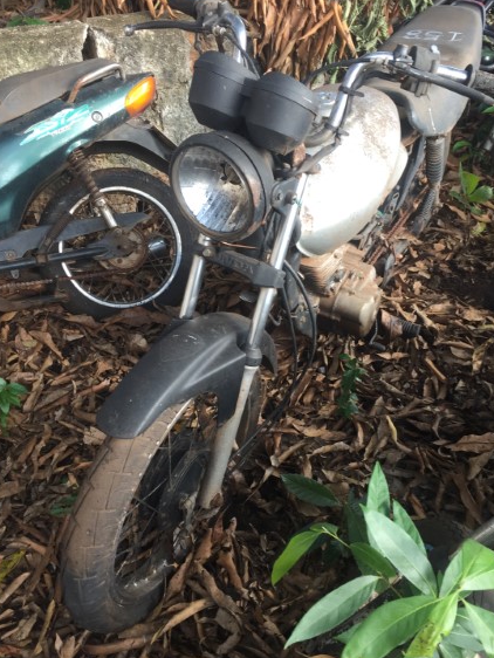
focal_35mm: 33
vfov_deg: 55.3
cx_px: 265
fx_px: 627
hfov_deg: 42.9
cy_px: 324
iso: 40
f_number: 2.2
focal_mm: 4.15
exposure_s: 1/120
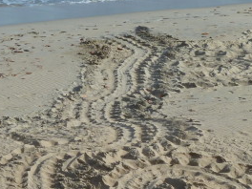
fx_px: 2453
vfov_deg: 4.4
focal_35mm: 337
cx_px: 186
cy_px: 155
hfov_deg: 5.9
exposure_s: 1/500
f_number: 5
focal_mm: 18.2
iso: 80
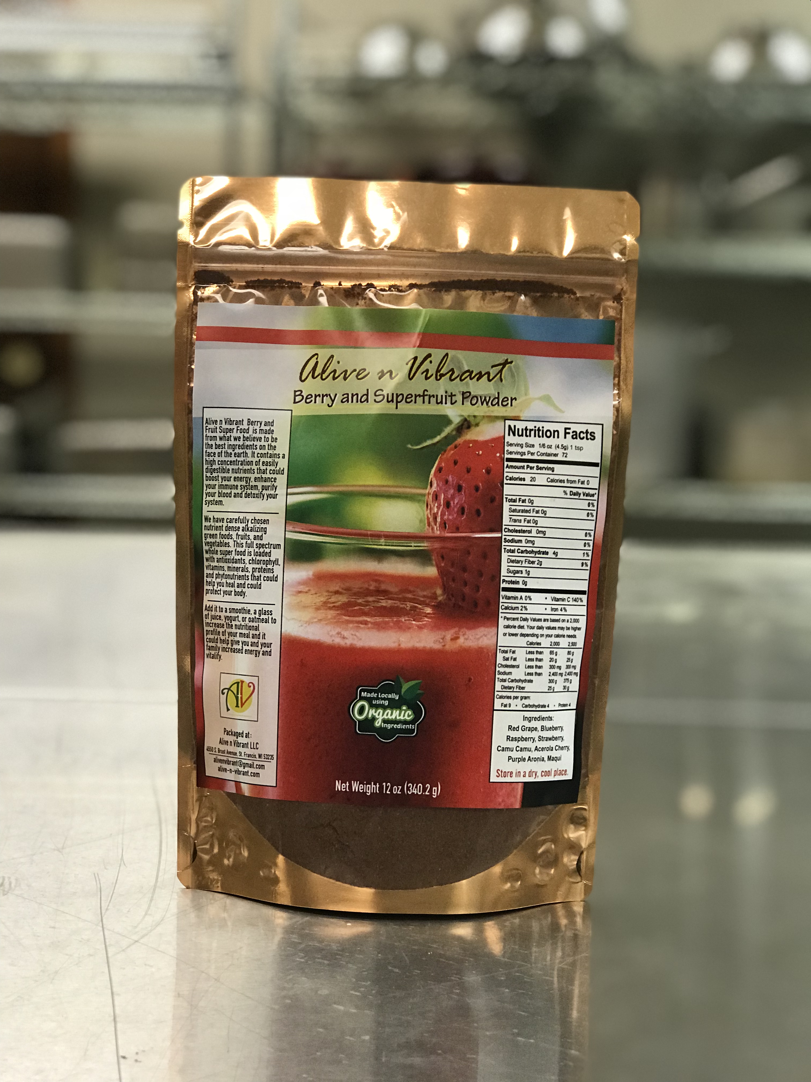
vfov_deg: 33.8
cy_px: 541
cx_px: 406
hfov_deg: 25.7
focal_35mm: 57
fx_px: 1781
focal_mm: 6.6
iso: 200
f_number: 2.8
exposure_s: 1/60
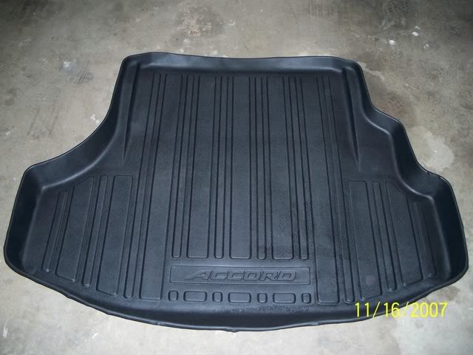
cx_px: 236
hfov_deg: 50.1
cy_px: 178
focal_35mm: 37
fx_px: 506
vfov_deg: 38.7
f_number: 2.8
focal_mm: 7.8
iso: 200
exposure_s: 1/60
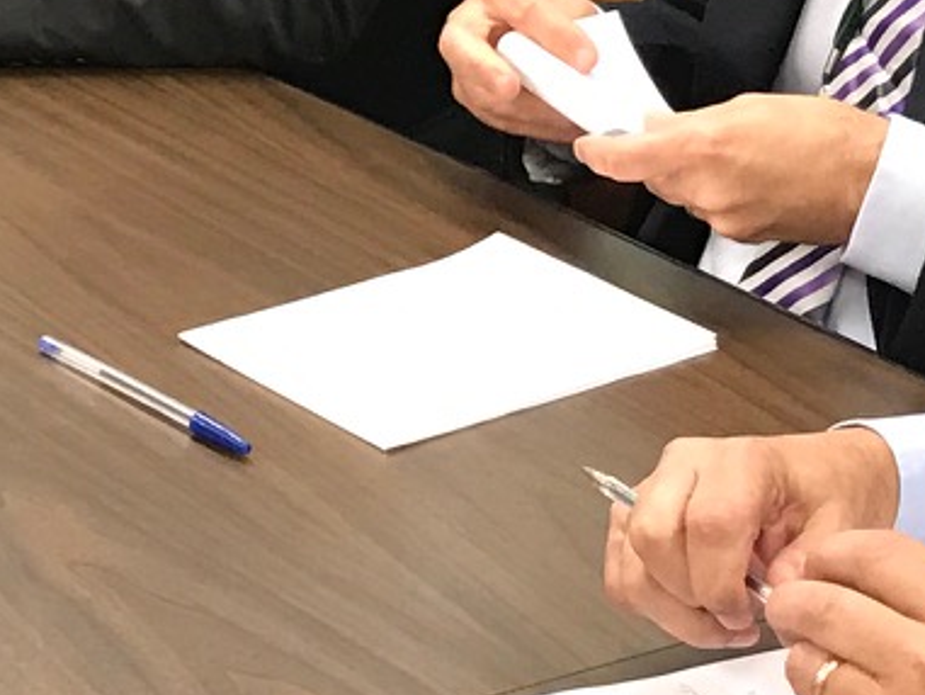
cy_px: 51
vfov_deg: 10.0
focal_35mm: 148
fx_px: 3956
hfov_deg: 13.0
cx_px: -204
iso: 40
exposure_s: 1/24
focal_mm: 3.99
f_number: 1.8
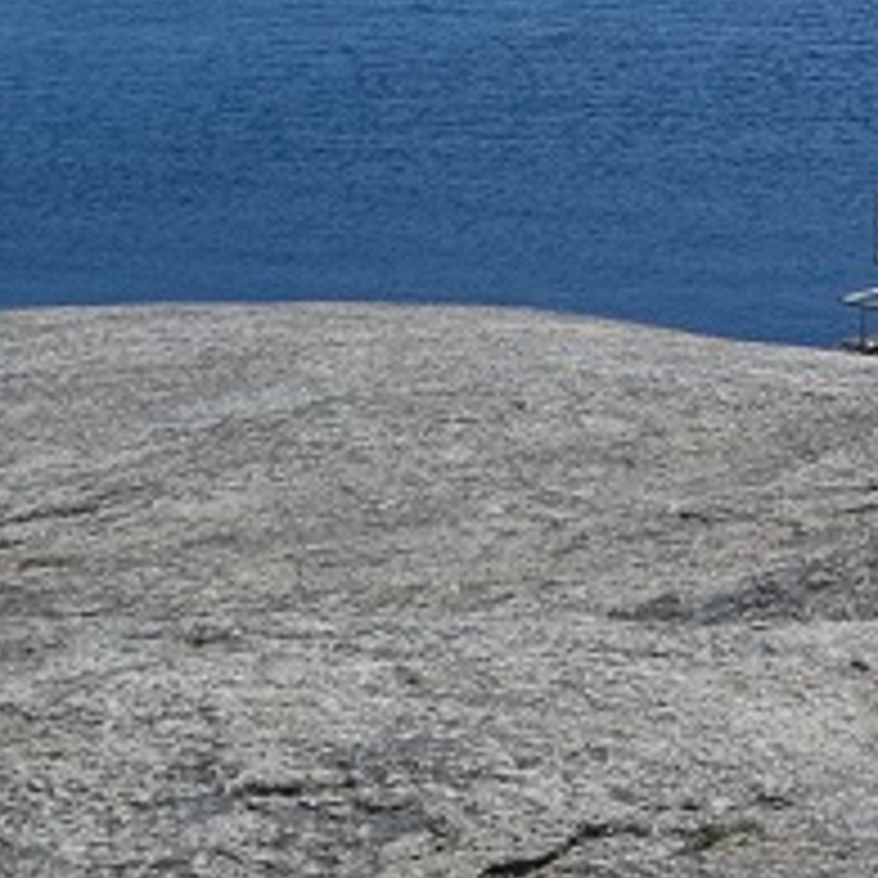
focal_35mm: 174
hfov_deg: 8.8
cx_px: 2330
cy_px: -1157
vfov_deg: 9.1
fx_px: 4993
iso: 100
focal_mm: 18
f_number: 10
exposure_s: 1/400
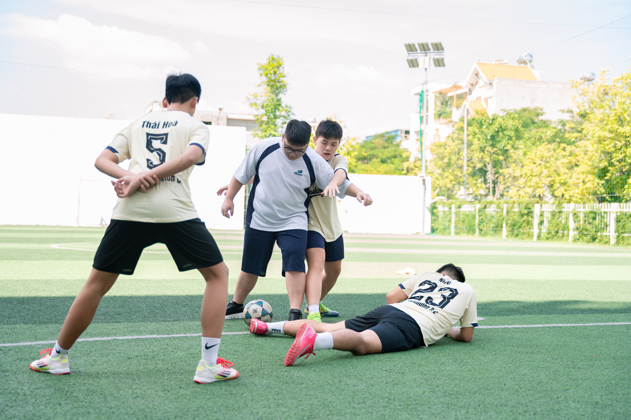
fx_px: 878
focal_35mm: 50
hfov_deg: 39.5
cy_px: 212
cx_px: 312
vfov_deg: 26.9
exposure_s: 1/250
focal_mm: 49.1
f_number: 2.8
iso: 100
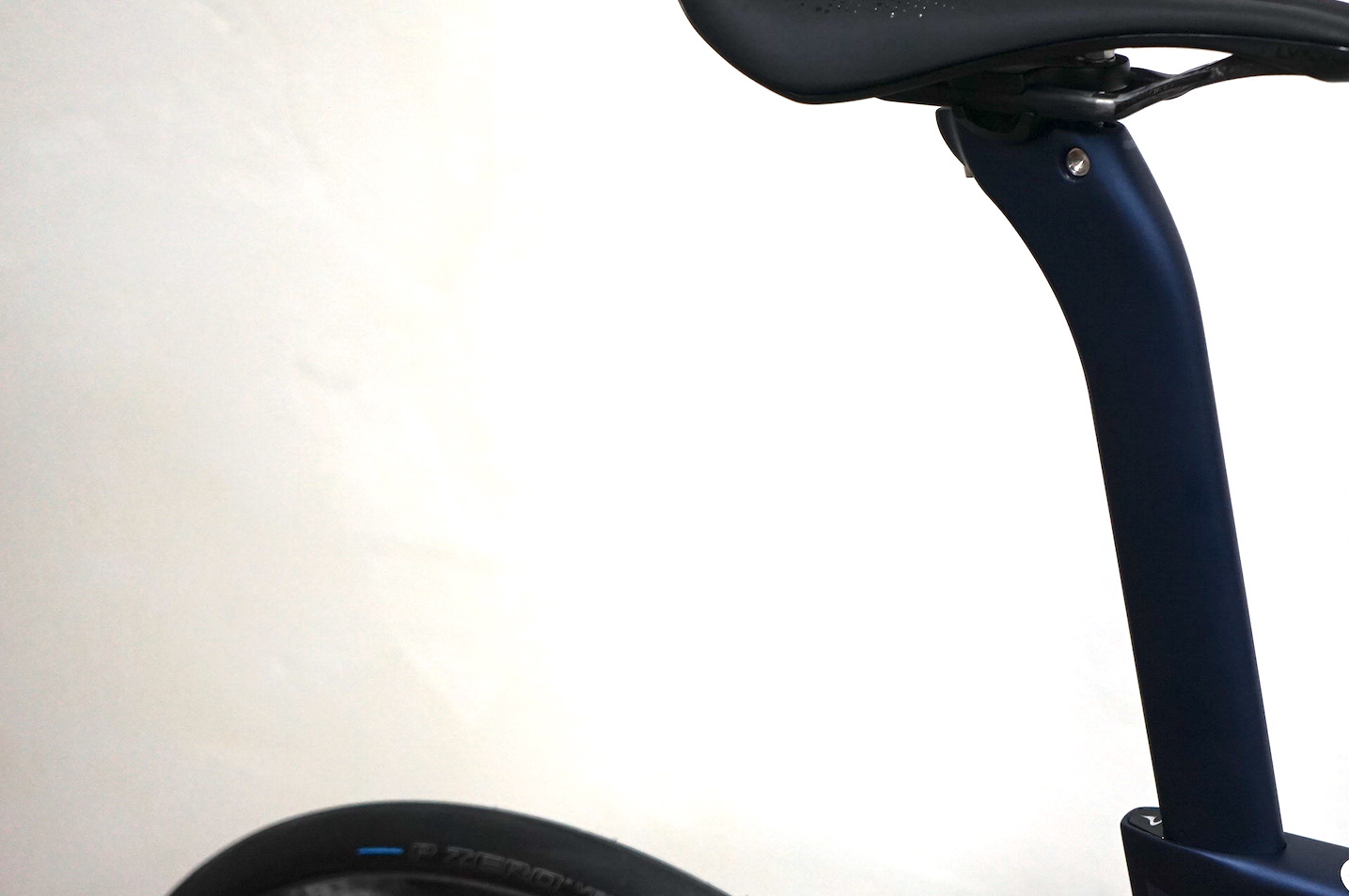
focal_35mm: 58
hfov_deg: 33.9
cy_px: 424
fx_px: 2171
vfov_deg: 23.3
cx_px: 999
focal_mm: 37
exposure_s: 1/160
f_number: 4
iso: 1250
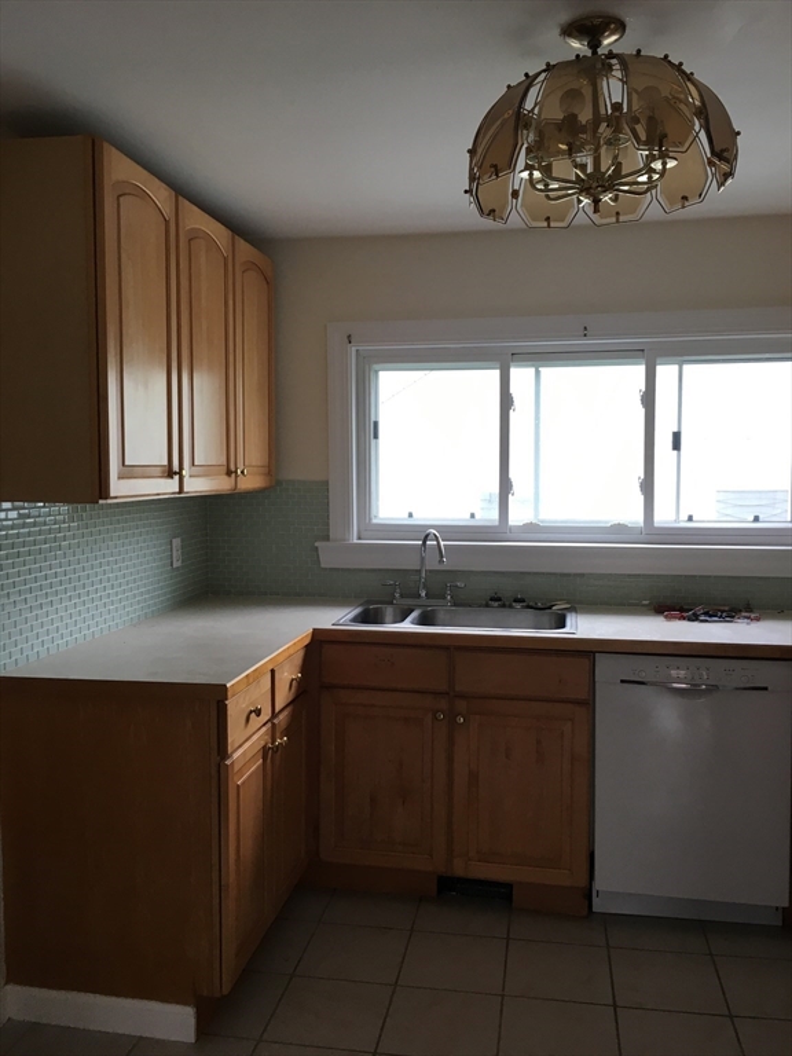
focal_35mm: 29
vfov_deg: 61.7
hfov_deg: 48.2
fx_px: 885
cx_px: 396
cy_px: 528
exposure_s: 1/40
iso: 25
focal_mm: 4.15
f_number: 2.2
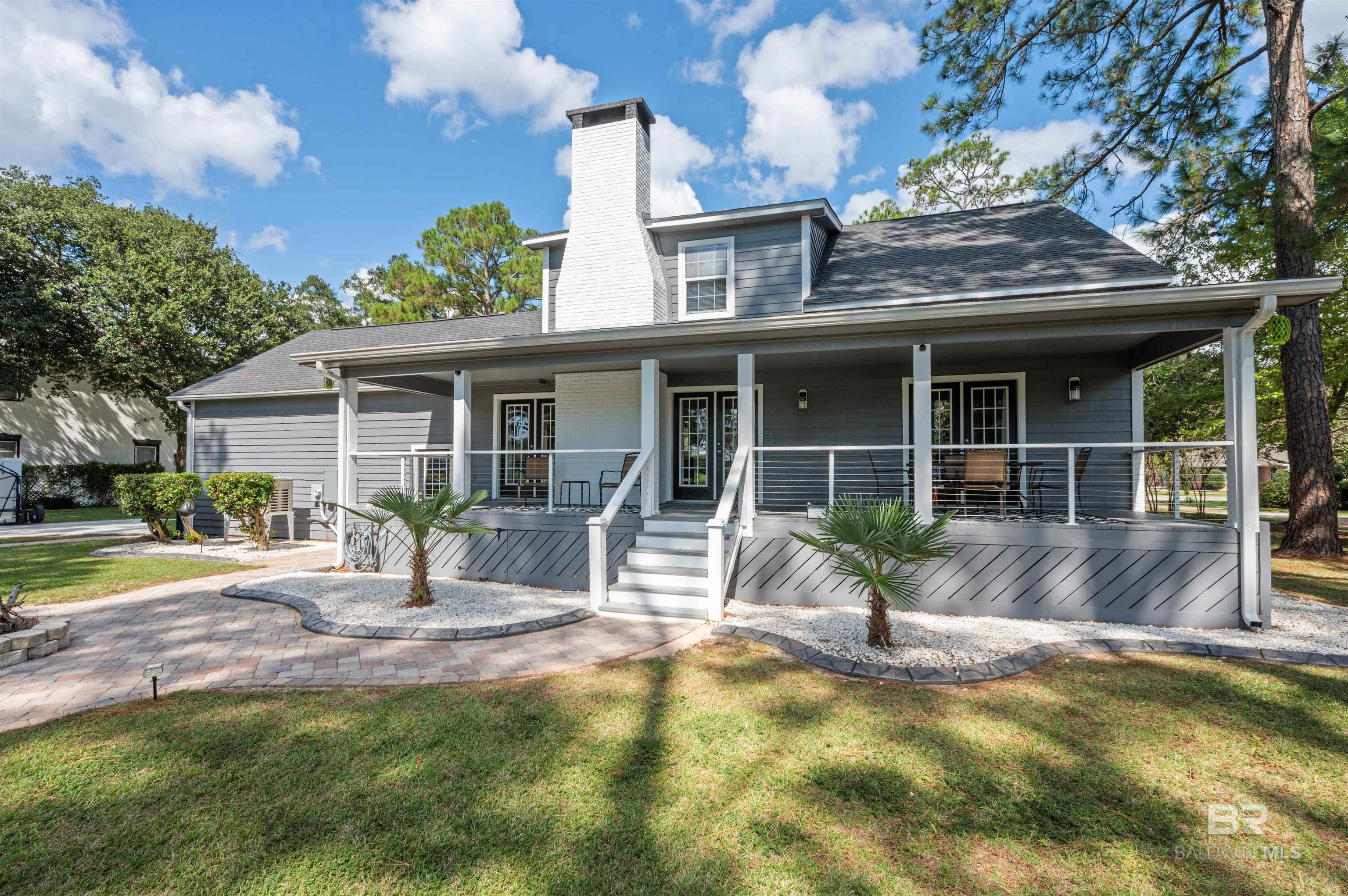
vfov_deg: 73.7
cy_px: 448
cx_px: 674
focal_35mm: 16
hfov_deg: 96.8
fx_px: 599
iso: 125
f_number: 10
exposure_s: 1/100
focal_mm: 16
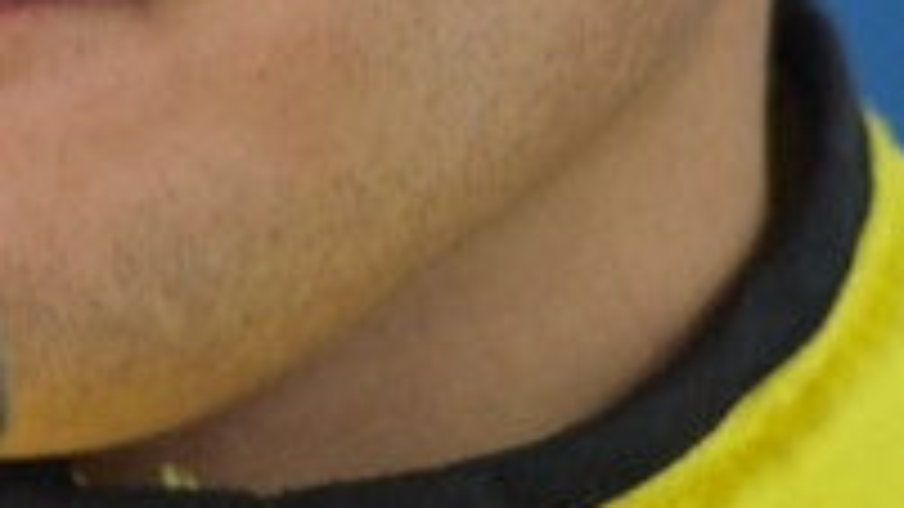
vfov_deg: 1.2
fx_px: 24327
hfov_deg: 2.1
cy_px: -342
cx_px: -72
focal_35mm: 1015
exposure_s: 1/125
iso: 1250
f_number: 2.8
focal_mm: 180
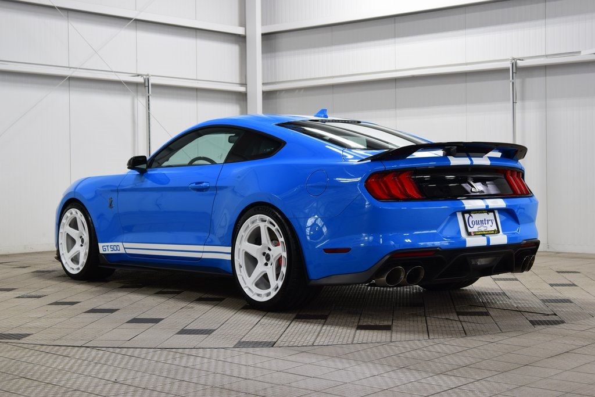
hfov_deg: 35.0
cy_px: 198
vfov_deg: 23.8
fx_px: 942
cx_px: 298
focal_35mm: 57
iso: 400
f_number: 6.3
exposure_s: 1/15
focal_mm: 38
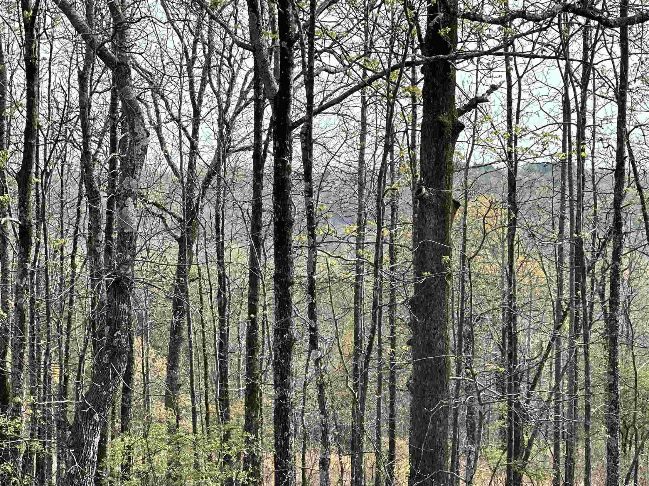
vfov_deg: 13.8
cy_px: 326
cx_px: 413
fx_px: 2006
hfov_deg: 18.3
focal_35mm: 107
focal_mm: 9
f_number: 2.8
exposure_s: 1/145
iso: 25
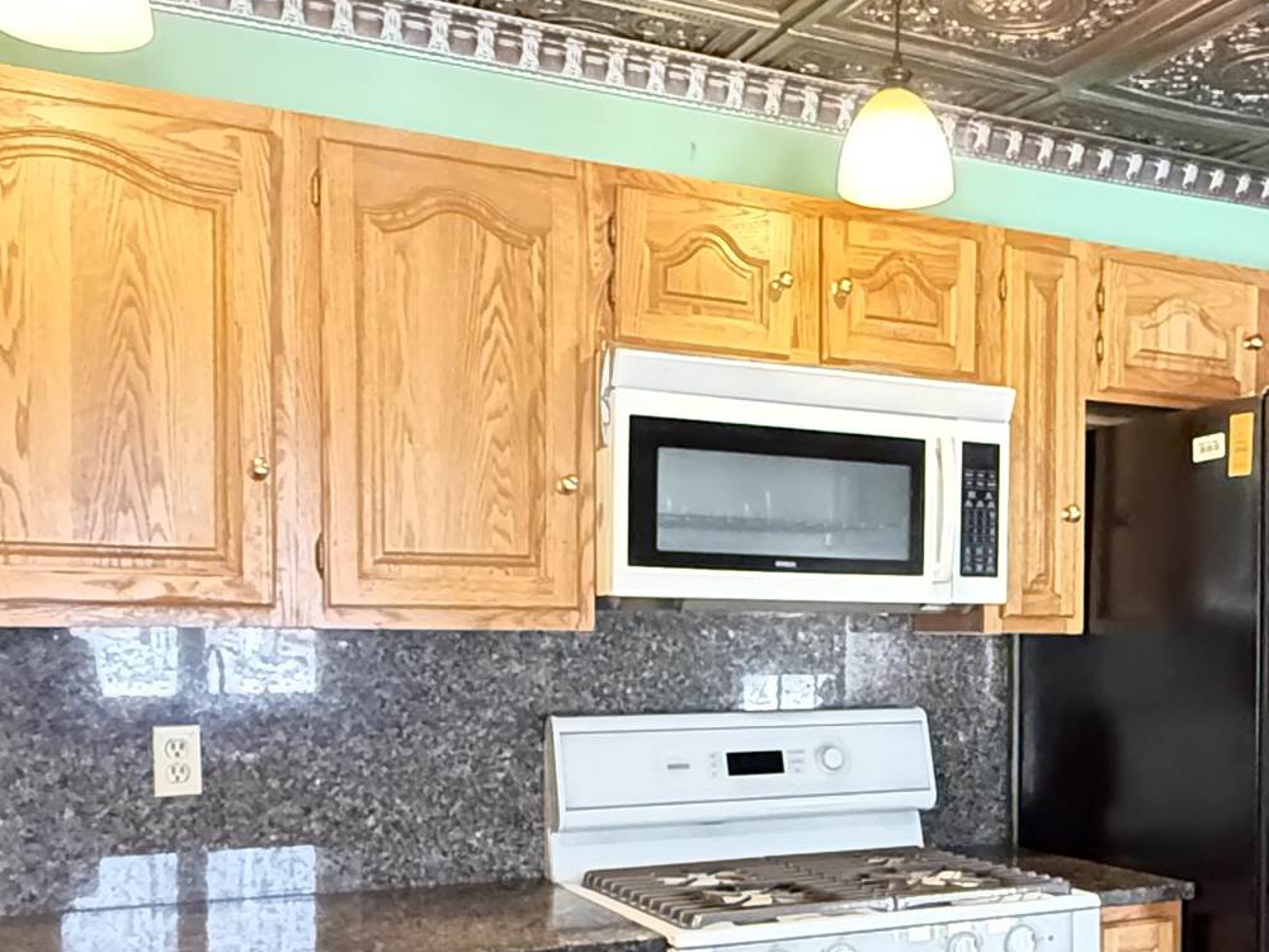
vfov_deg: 33.1
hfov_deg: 42.9
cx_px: 905
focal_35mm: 43
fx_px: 1576
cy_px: 693
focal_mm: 2.22
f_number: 2.2
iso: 1250
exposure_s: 1/52
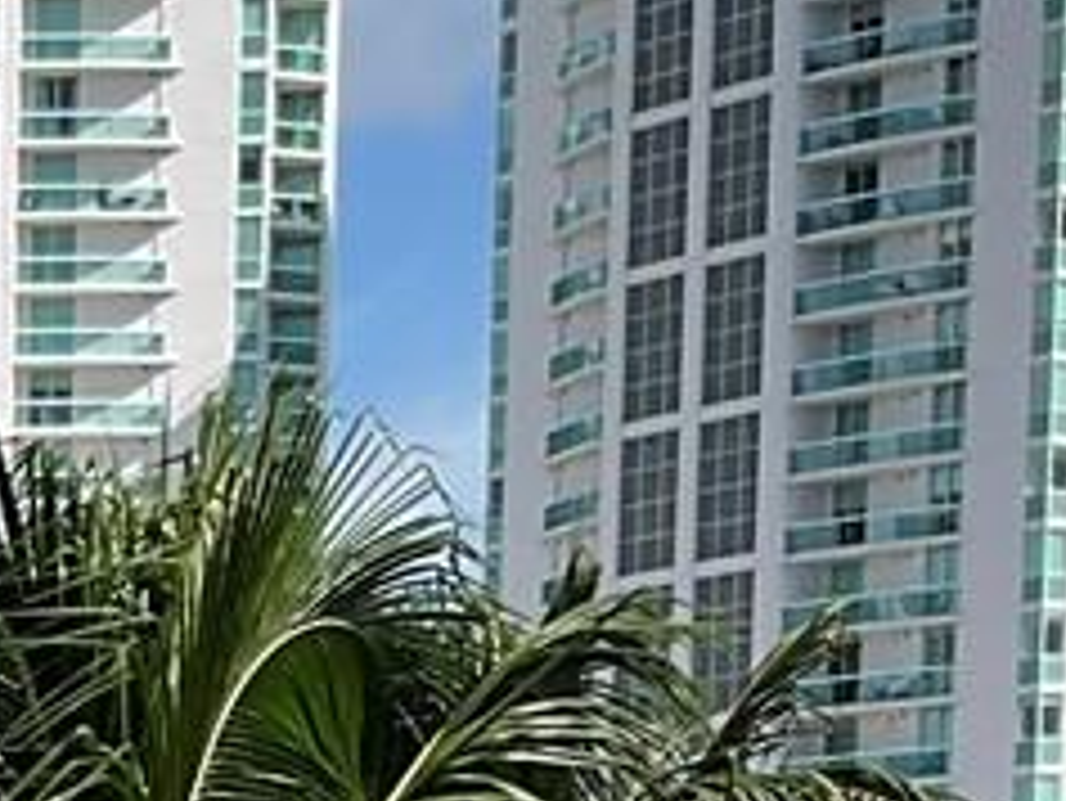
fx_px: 6039
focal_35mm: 196
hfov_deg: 9.7
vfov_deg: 7.1
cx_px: -715
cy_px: 2016
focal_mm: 3
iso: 16
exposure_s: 1/1577
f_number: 1.8
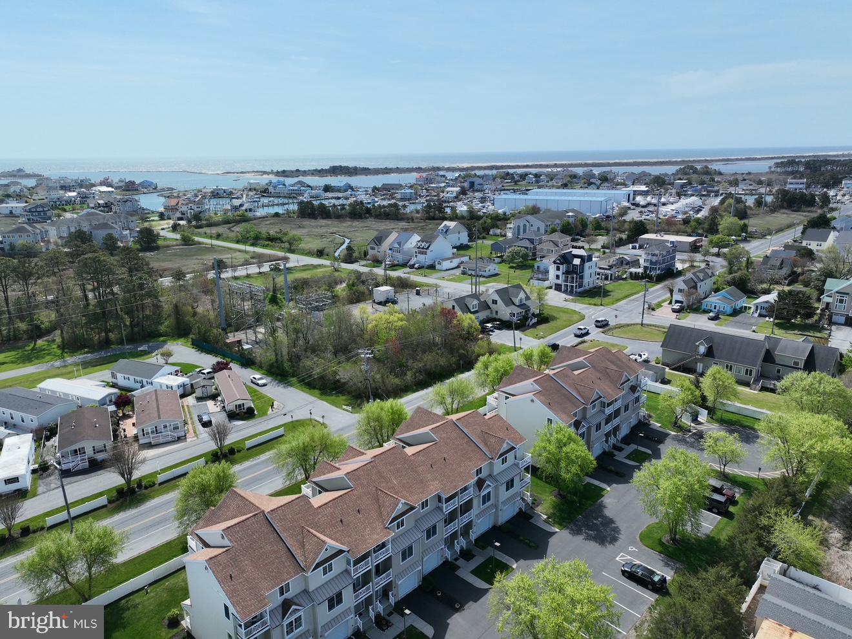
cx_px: 426
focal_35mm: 24
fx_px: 591
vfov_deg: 56.8
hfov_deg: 71.6
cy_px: 320
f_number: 2.8
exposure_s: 1/3200
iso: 220
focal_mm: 12.29
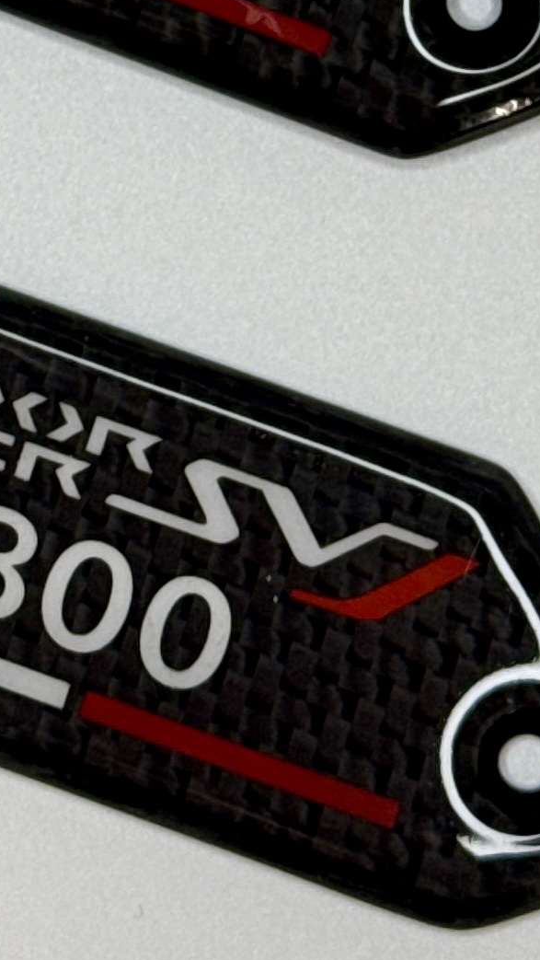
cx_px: -79
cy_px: 26
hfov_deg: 8.9
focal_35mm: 135
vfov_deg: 15.6
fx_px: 3435
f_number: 1.78
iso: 50
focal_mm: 6.76
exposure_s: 1/100
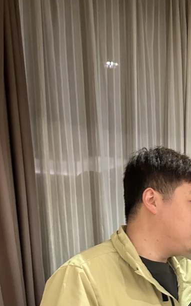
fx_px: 500
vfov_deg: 29.8
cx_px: 266
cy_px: 355
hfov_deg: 19.5
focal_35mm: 60
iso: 400
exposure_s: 1/50
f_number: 1.78
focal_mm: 6.86
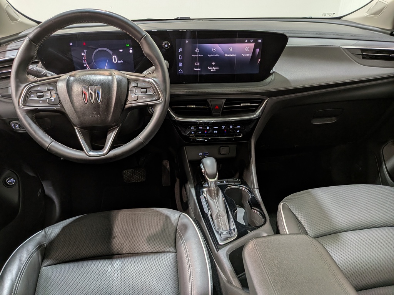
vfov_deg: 56.8
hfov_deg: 71.6
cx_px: 197
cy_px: 148
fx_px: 273
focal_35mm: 24
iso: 56
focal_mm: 4.53
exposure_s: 1/25
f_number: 1.7
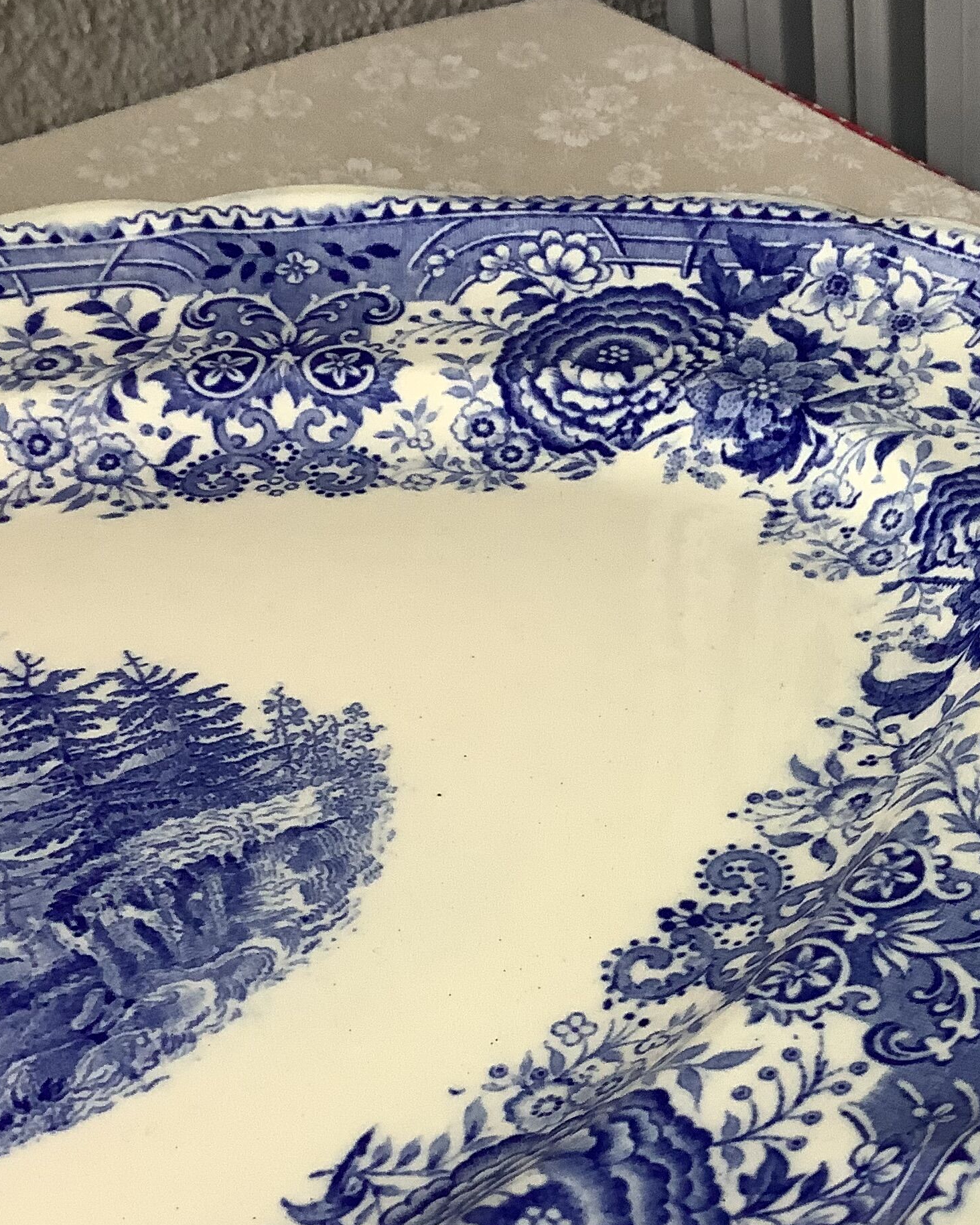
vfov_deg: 34.5
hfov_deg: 27.3
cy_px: 800
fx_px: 1958
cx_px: 843
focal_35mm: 54
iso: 100
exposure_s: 1/60
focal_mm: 3.3
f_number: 2.4
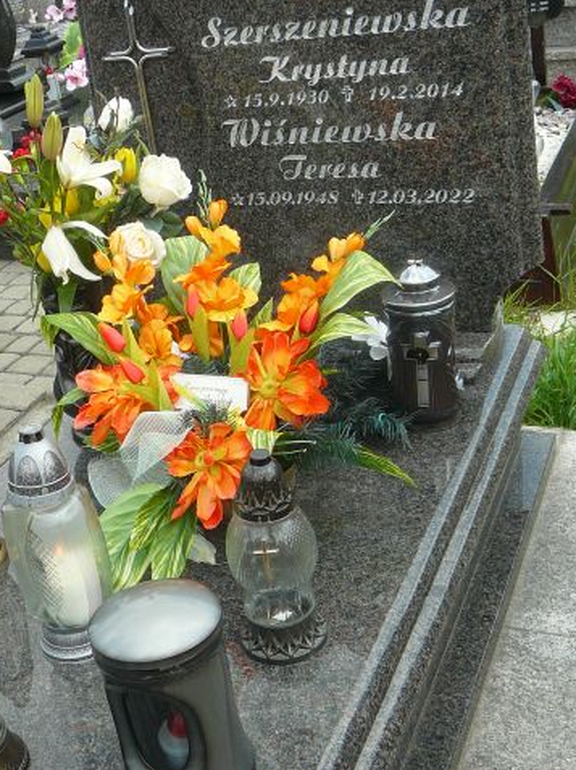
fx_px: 1044
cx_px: 224
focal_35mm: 47
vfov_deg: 40.4
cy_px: 426
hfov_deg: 30.7
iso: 80
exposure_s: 1/500
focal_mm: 5.2
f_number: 2.8
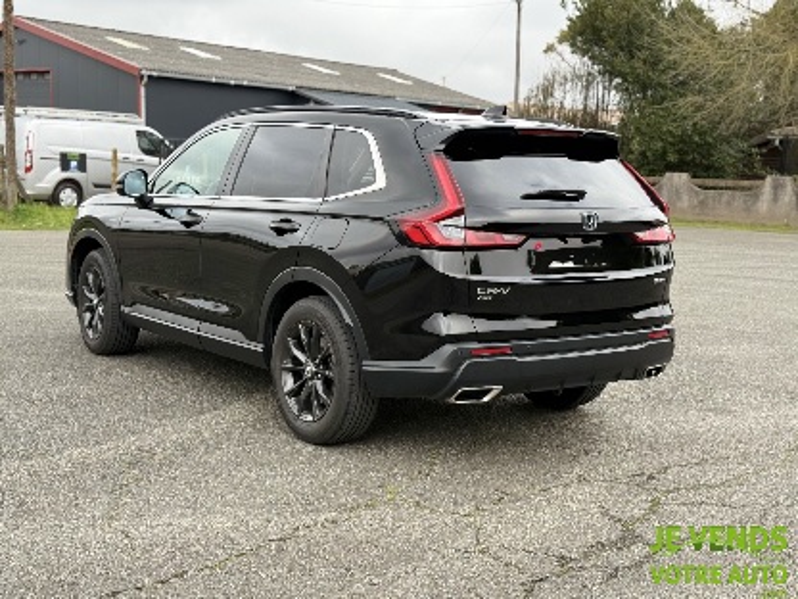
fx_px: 1107
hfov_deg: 39.7
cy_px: 300
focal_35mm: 48
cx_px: 399
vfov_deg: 30.3
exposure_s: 1/778
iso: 100
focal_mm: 6.76
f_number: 1.78
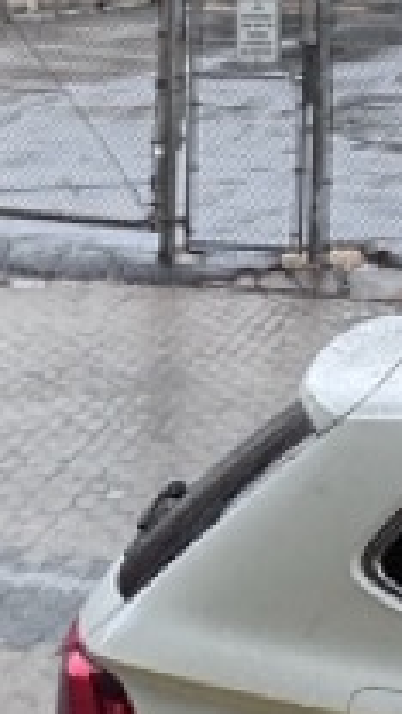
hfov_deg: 12.9
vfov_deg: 21.1
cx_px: 268
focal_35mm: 94
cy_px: -151
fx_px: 1781
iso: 40
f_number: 2.2
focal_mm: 2.22
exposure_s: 1/139
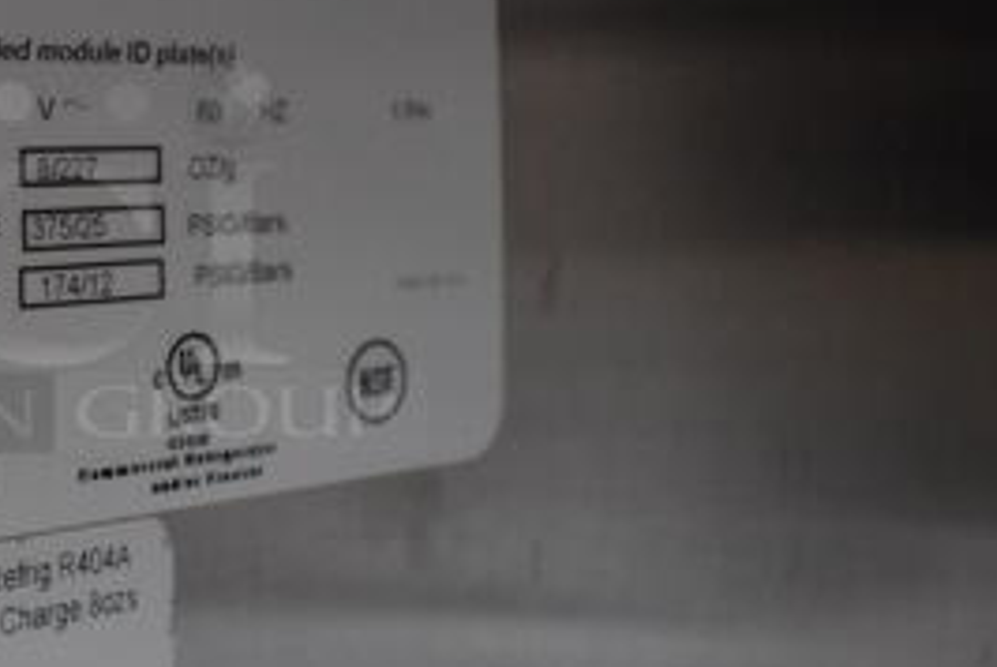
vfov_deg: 21.9
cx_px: 11
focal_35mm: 62
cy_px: 255
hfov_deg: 30.2
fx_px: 1719
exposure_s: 1/40
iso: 3200
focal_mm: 18
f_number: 3.5
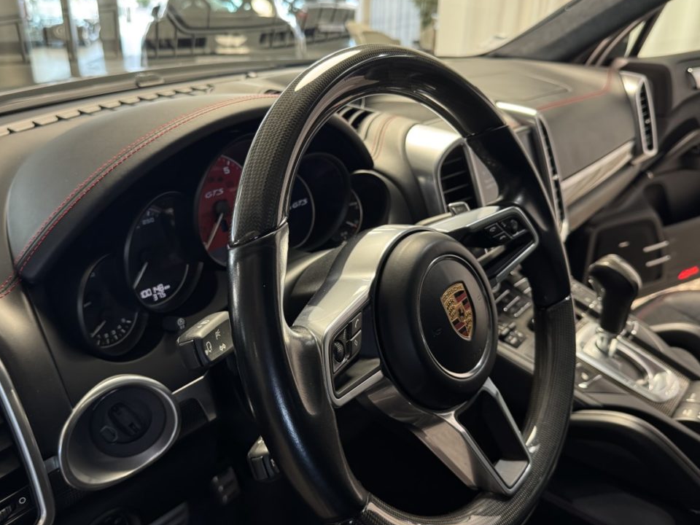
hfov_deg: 59.9
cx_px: 321
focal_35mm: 30
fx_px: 607
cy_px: 272
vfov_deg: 46.8
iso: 400
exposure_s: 1/50
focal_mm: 6.76
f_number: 1.78
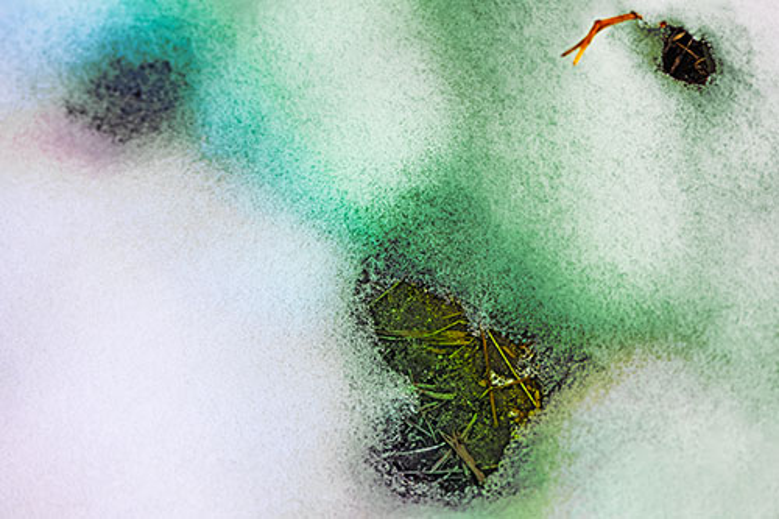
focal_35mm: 210
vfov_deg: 6.5
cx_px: 390
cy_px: 260
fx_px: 4542
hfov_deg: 9.8
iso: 64
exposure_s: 1/250
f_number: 7.1
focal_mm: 210
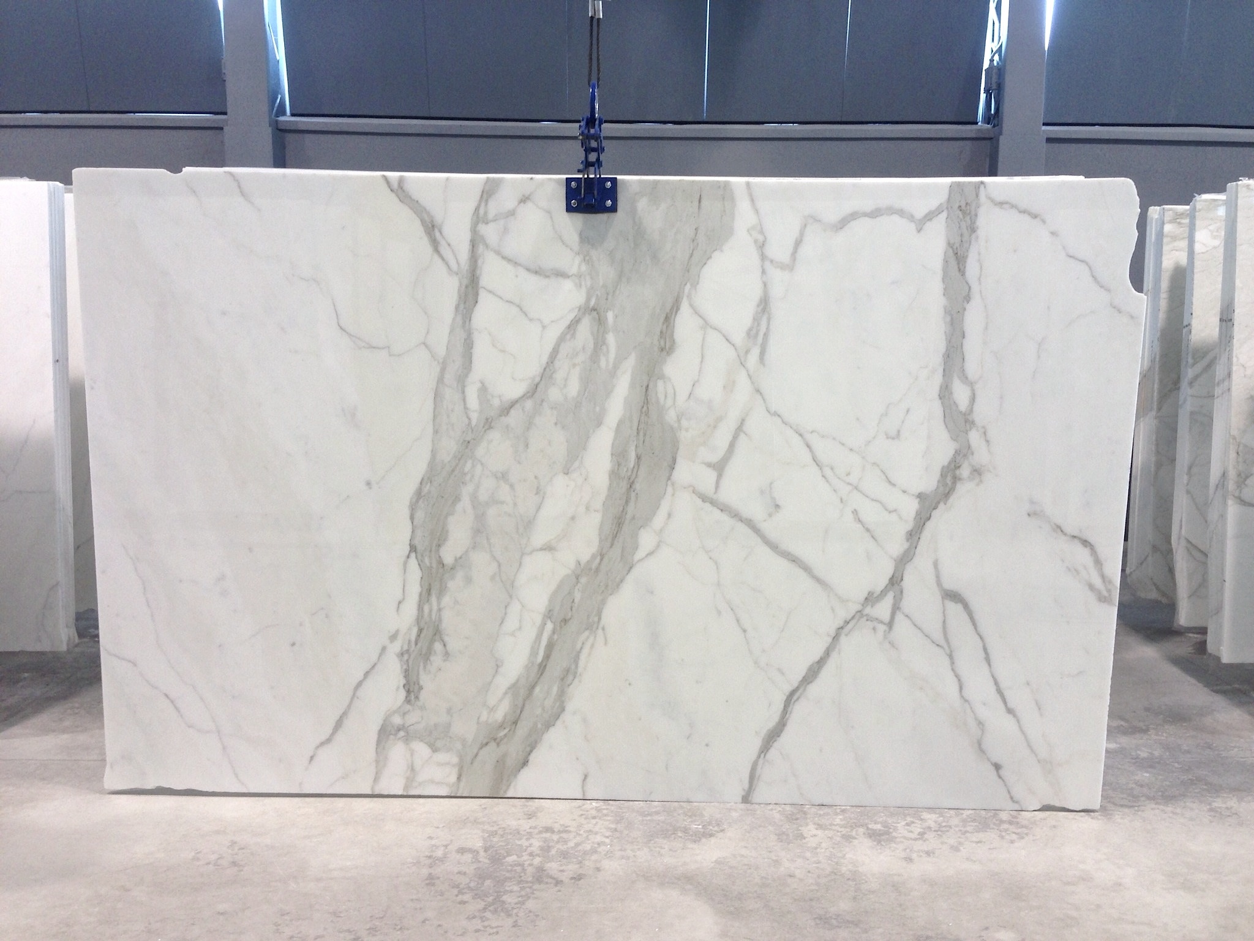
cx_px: 627
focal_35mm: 33
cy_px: 470
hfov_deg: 55.4
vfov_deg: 42.9
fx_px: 1195
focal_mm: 4.13
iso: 80
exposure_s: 1/20
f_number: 2.4
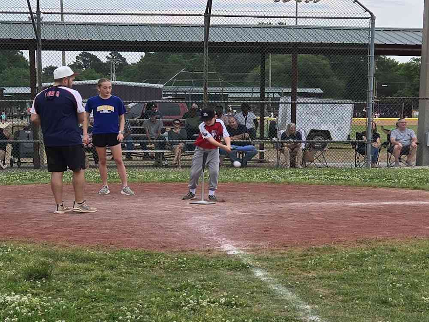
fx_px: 285
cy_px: 161
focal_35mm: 23
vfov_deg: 58.9
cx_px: 214
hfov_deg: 73.9
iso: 25
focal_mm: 5.4
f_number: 1.8
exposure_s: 1/249
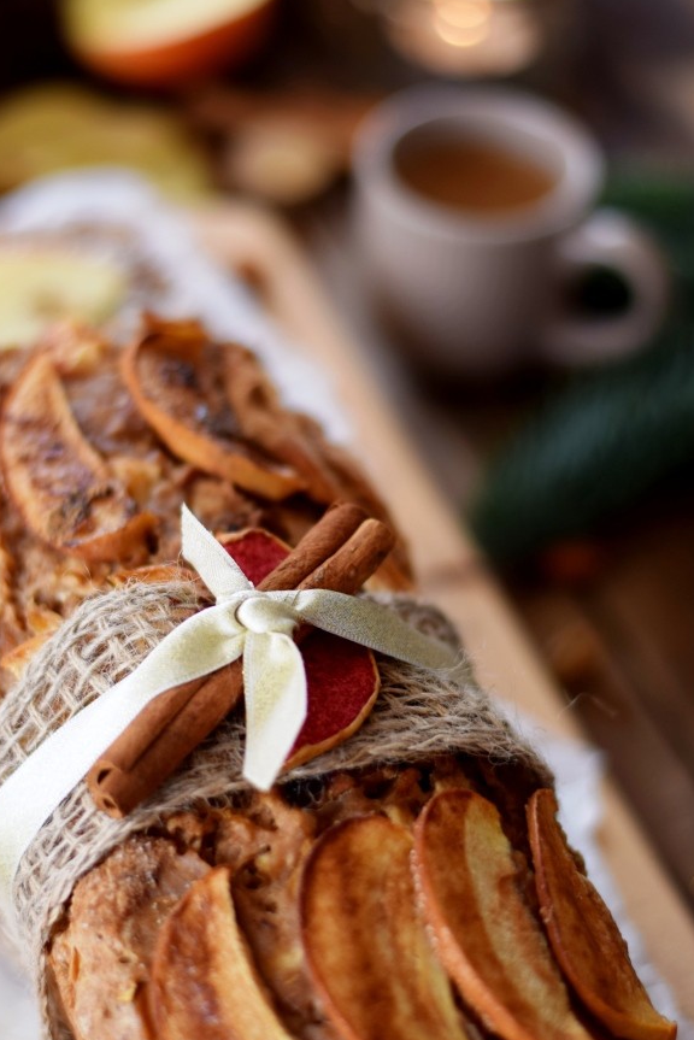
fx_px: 2571
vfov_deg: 22.9
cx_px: 301
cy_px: 566
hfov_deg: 15.4
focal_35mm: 89
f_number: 1.8
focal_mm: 50
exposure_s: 1/200
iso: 100
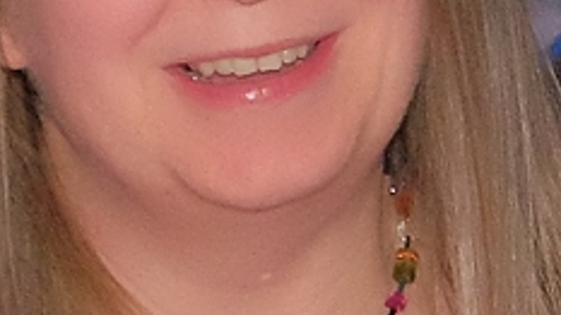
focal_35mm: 477
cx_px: 510
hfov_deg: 4.5
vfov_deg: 2.5
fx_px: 7095
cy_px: 543
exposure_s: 1/125
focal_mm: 39
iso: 6400
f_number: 4.5
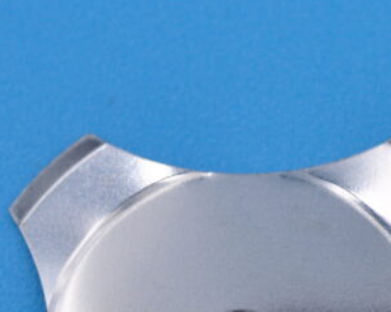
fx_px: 3343
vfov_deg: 5.3
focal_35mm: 289
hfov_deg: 6.6
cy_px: 390
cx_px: 582
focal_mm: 60
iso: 400
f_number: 10
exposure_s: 1/125
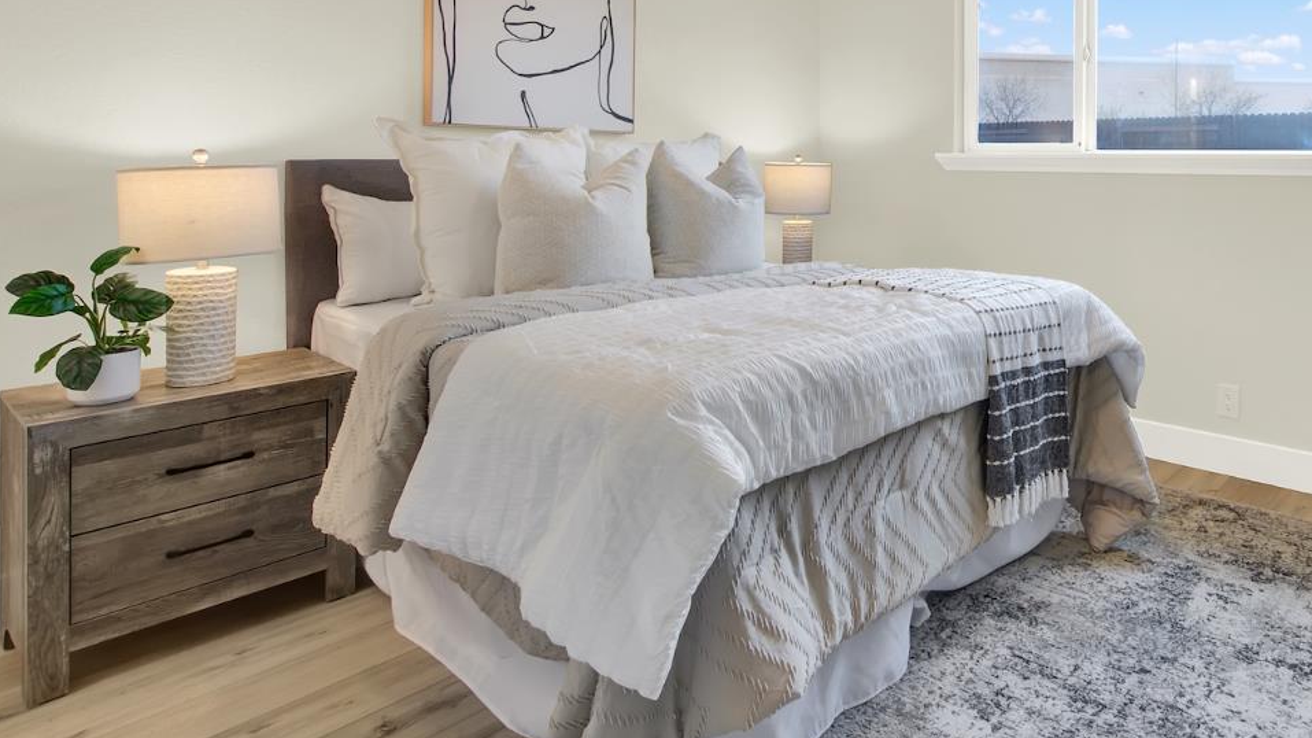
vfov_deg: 47.3
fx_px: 800
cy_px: 166
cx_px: 949
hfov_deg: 74.3
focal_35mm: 23
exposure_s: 1/4
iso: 100
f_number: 14
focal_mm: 14
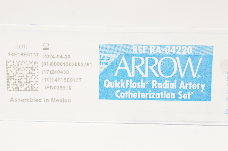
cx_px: 114
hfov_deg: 24.6
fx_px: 522
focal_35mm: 82
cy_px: 76
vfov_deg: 16.5
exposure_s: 1/40
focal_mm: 55
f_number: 8
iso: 800
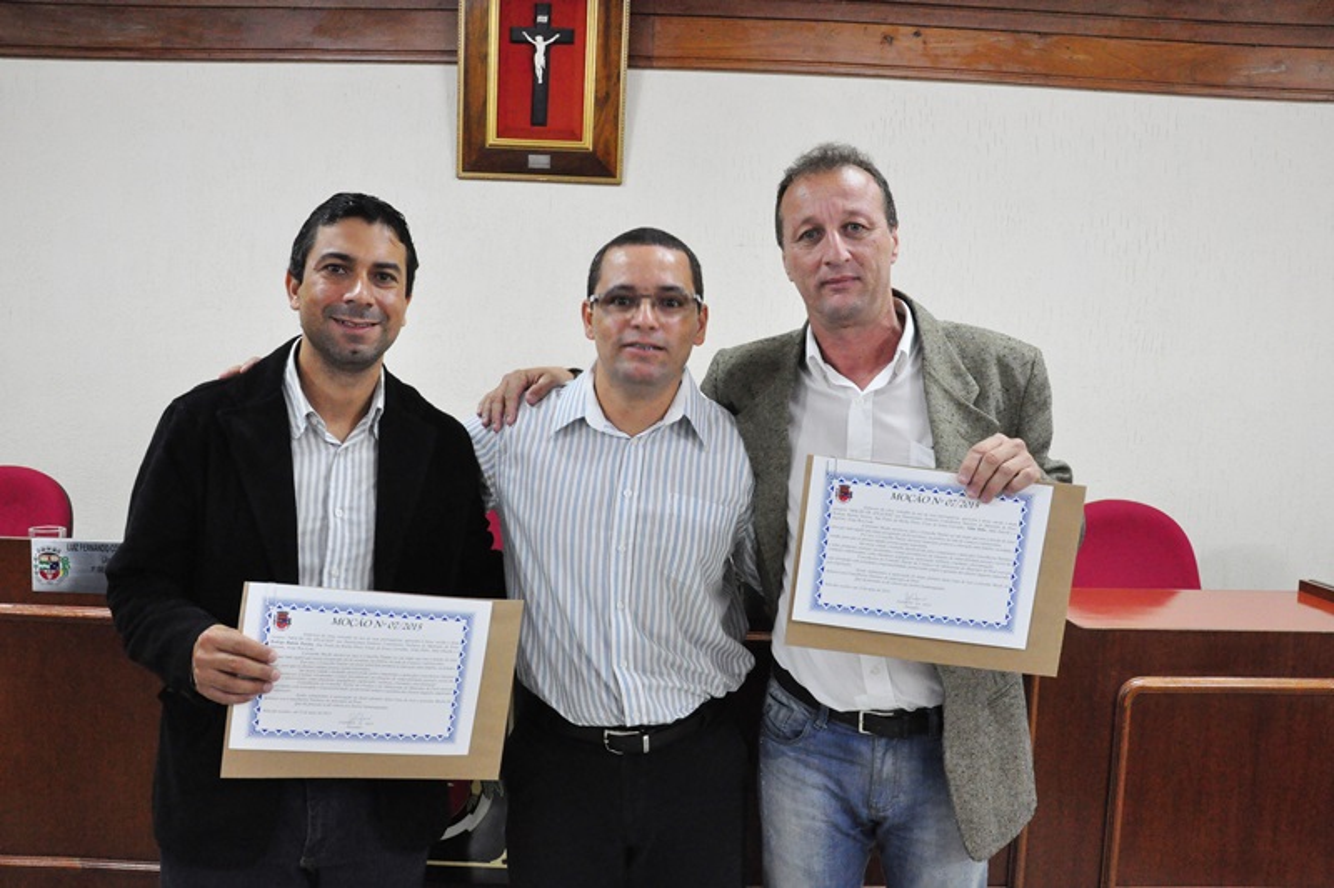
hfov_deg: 67.4
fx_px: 1000
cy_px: 444
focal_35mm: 27
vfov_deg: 47.9
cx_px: 667
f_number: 11
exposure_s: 1/30
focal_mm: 18
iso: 2500
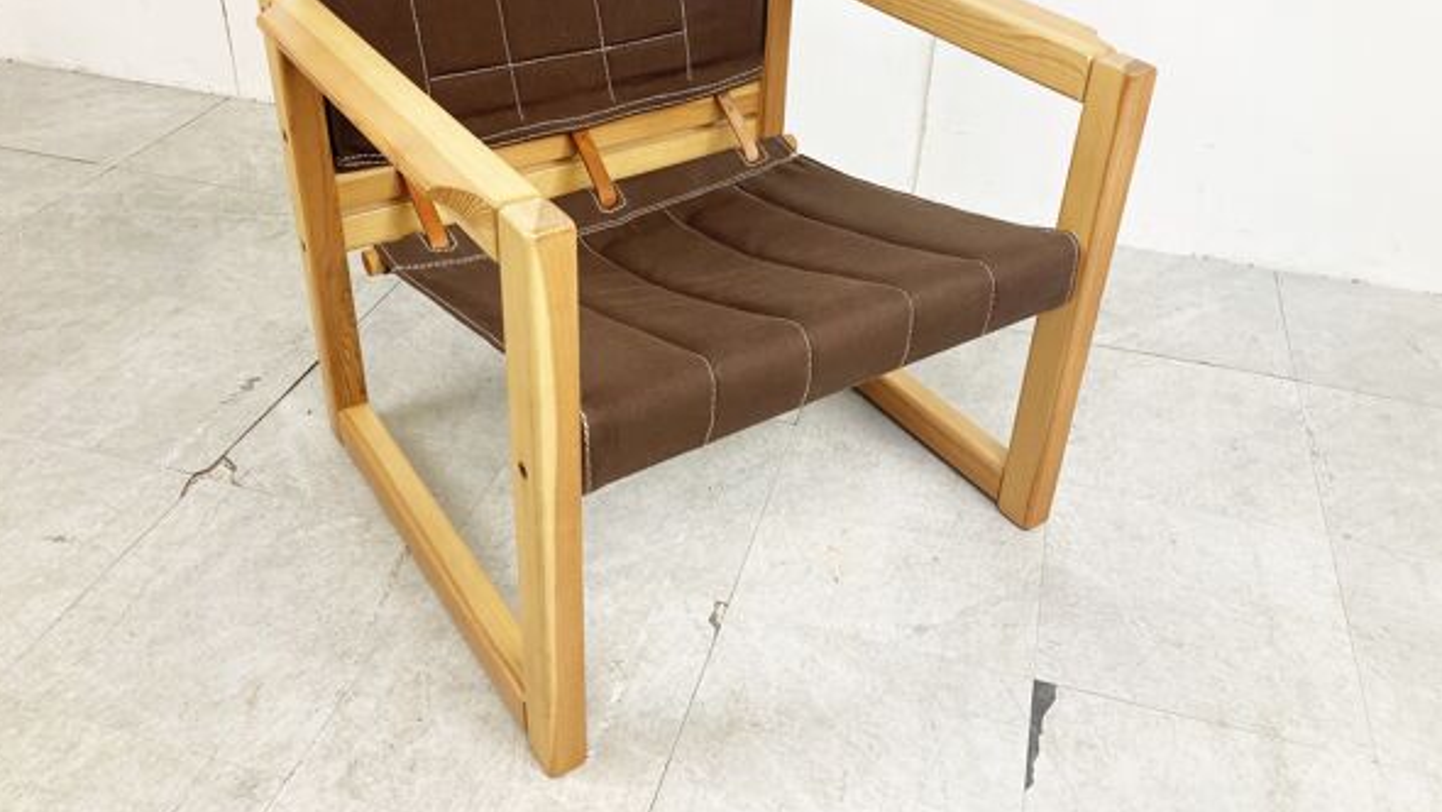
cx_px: 716
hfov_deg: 62.6
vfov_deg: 37.4
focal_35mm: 31
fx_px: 1185
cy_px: 274
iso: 50
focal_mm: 3.99
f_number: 1.8
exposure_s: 1/100
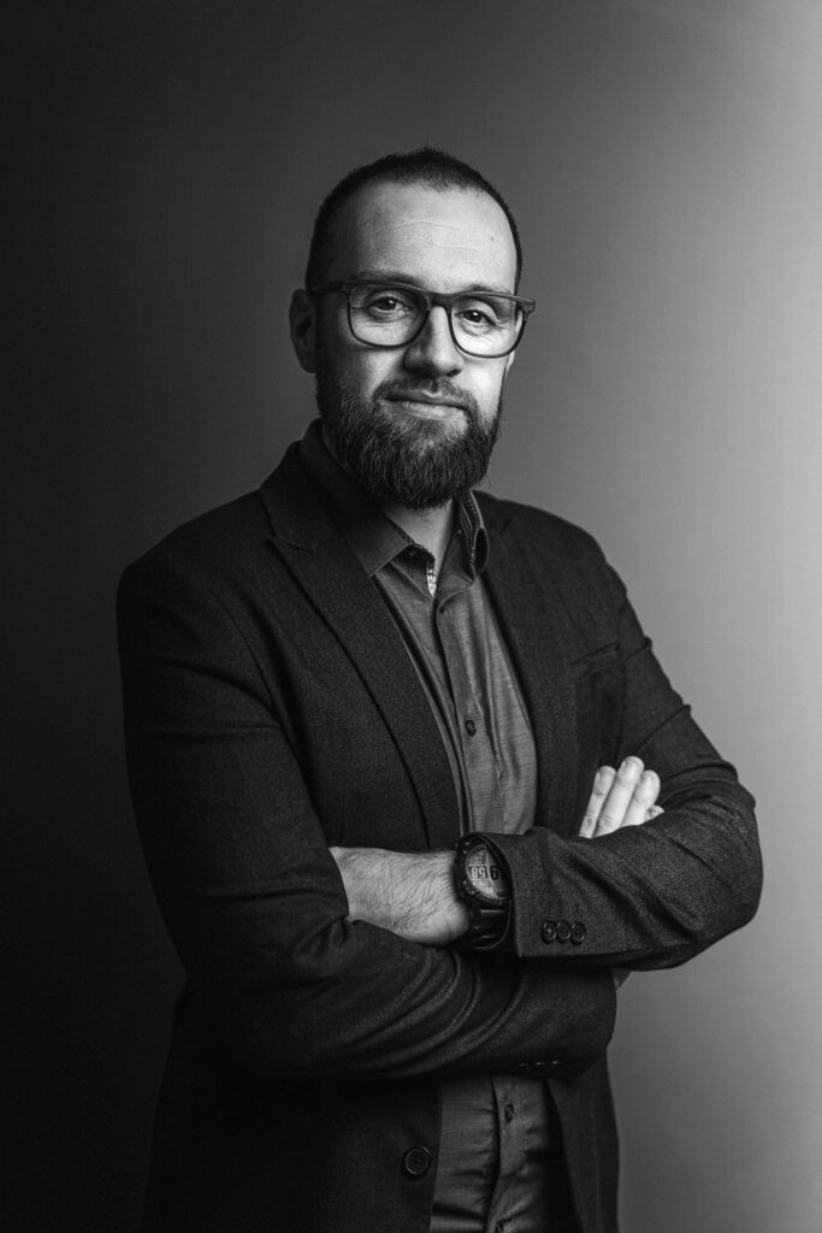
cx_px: 411
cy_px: 616
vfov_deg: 41.1
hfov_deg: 28.1
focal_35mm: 48
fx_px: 1643
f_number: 2.8
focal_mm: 48
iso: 100
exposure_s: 1/640
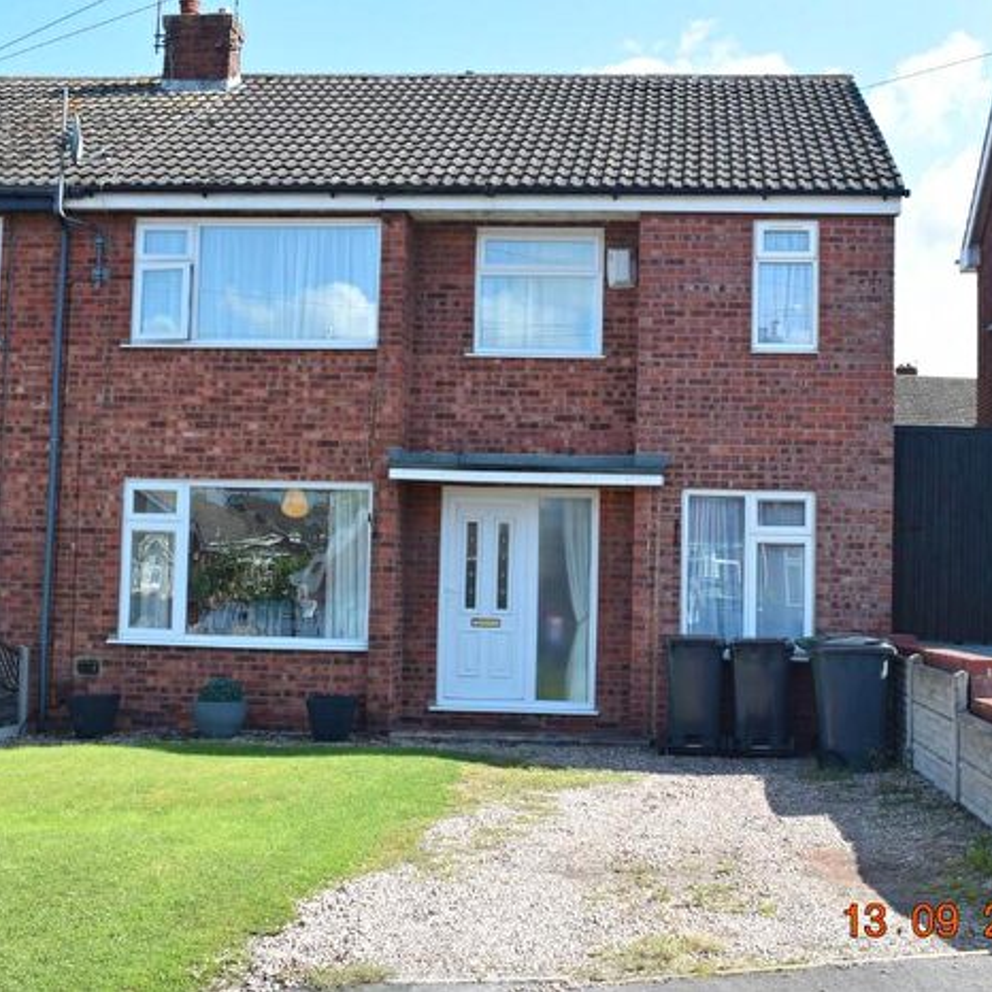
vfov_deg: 36.8
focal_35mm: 46
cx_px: 602
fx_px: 1491
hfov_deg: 36.6
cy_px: 496
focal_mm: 24
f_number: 8
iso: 220
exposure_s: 1/250
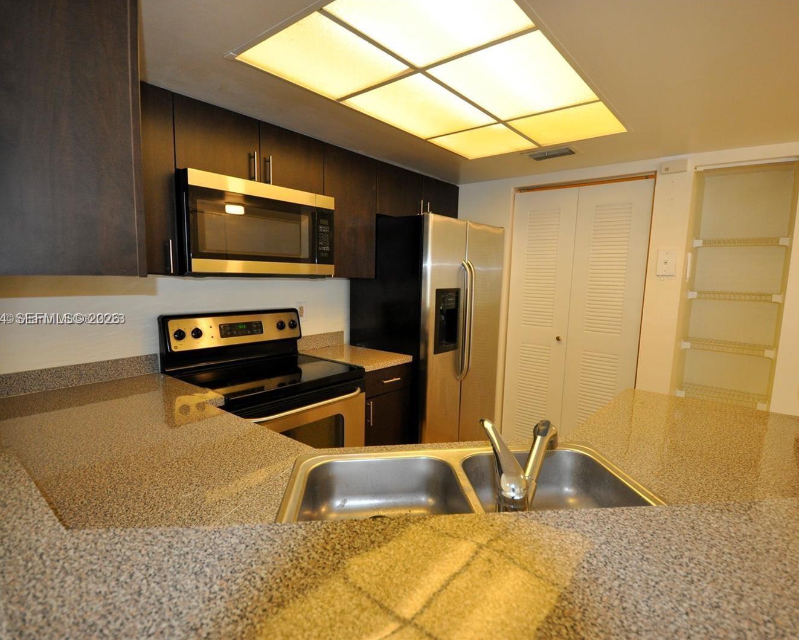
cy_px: 320
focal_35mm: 17
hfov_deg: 89.6
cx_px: 415
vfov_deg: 77.0
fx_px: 402
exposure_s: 1/80
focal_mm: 10
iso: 800
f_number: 3.5
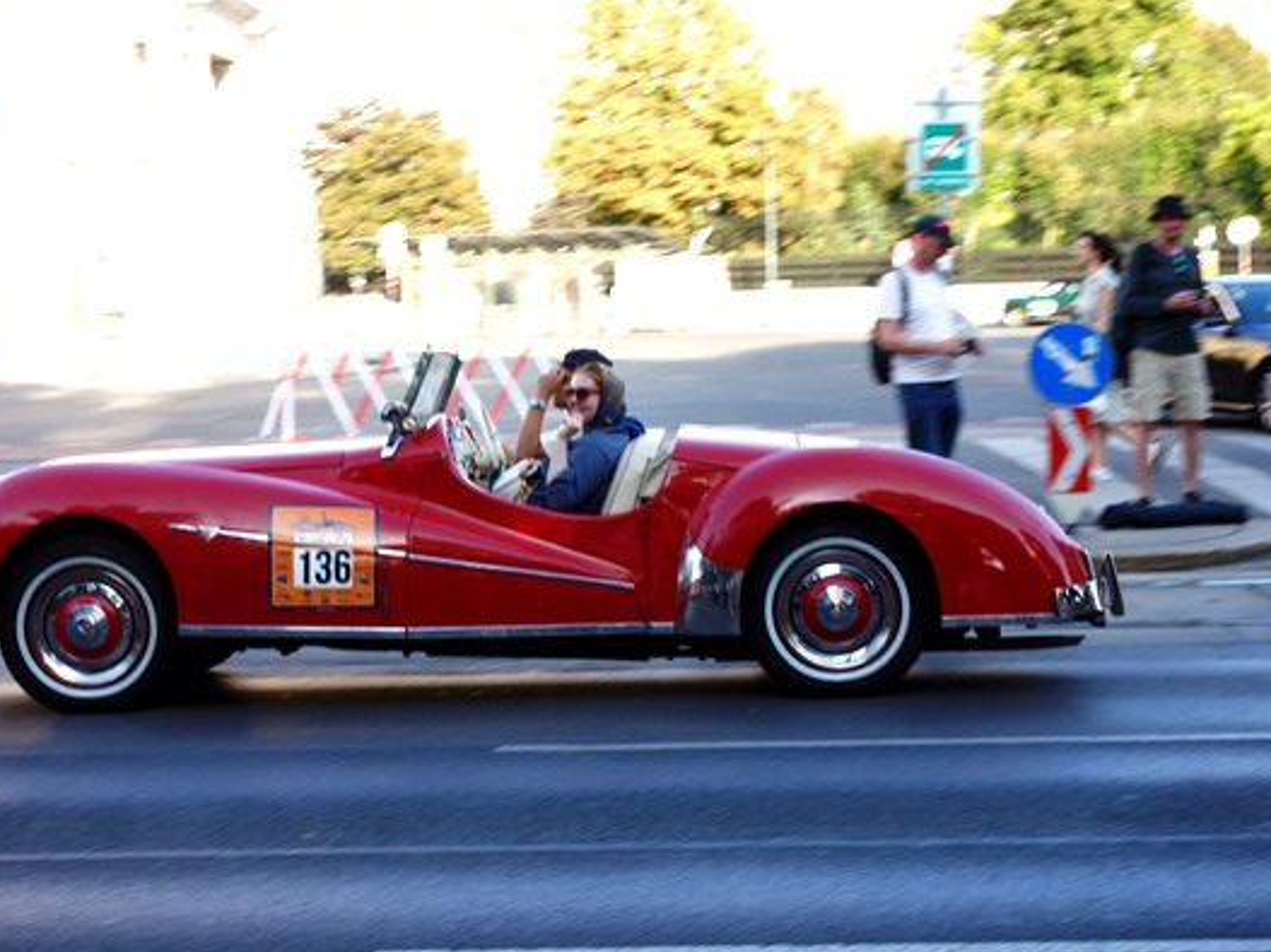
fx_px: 2533
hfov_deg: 28.2
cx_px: 586
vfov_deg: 21.3
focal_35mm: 69
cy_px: 477
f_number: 4
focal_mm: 23.55
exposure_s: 1/160
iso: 200
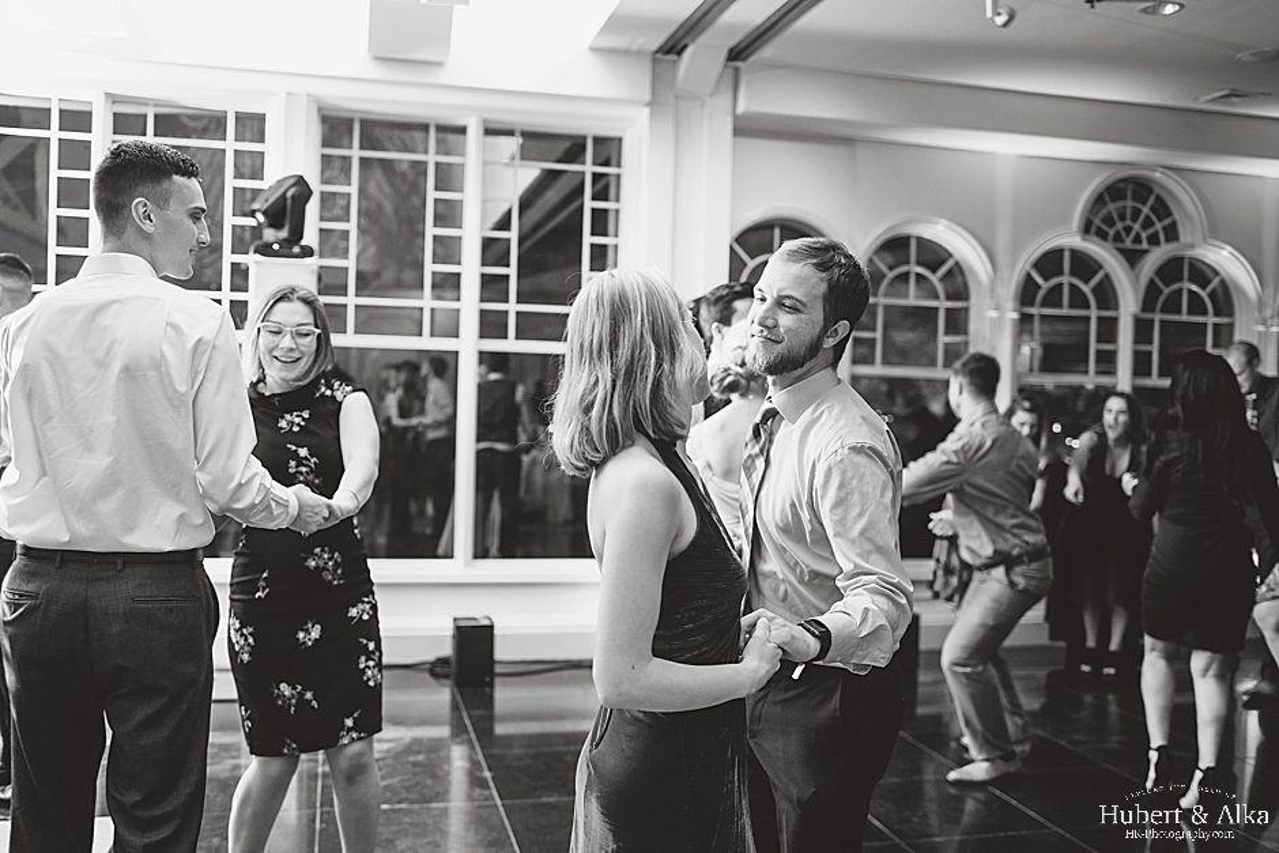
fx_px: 1244
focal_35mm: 35
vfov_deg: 37.9
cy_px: 426
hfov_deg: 54.4
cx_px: 640
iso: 640
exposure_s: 1/80
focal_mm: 35
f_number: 2.2
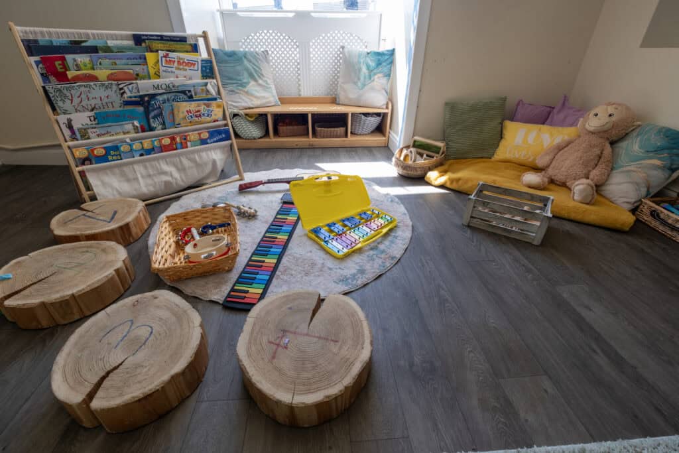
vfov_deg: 77.3
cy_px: 226
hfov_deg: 100.4
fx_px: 283
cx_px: 340
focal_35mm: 15
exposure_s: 1/50
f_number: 4.5
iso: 160
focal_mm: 10
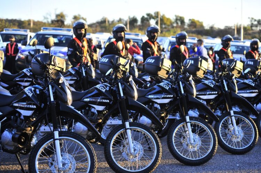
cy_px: 86
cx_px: 130
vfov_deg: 19.4
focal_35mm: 70
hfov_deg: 28.9
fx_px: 507
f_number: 3.2
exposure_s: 1/400
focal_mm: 70
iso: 250
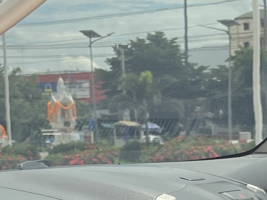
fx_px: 1118
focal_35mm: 145
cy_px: 367
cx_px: 174
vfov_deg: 9.7
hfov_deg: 13.6
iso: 32
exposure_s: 1/445
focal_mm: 5.1
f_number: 1.6
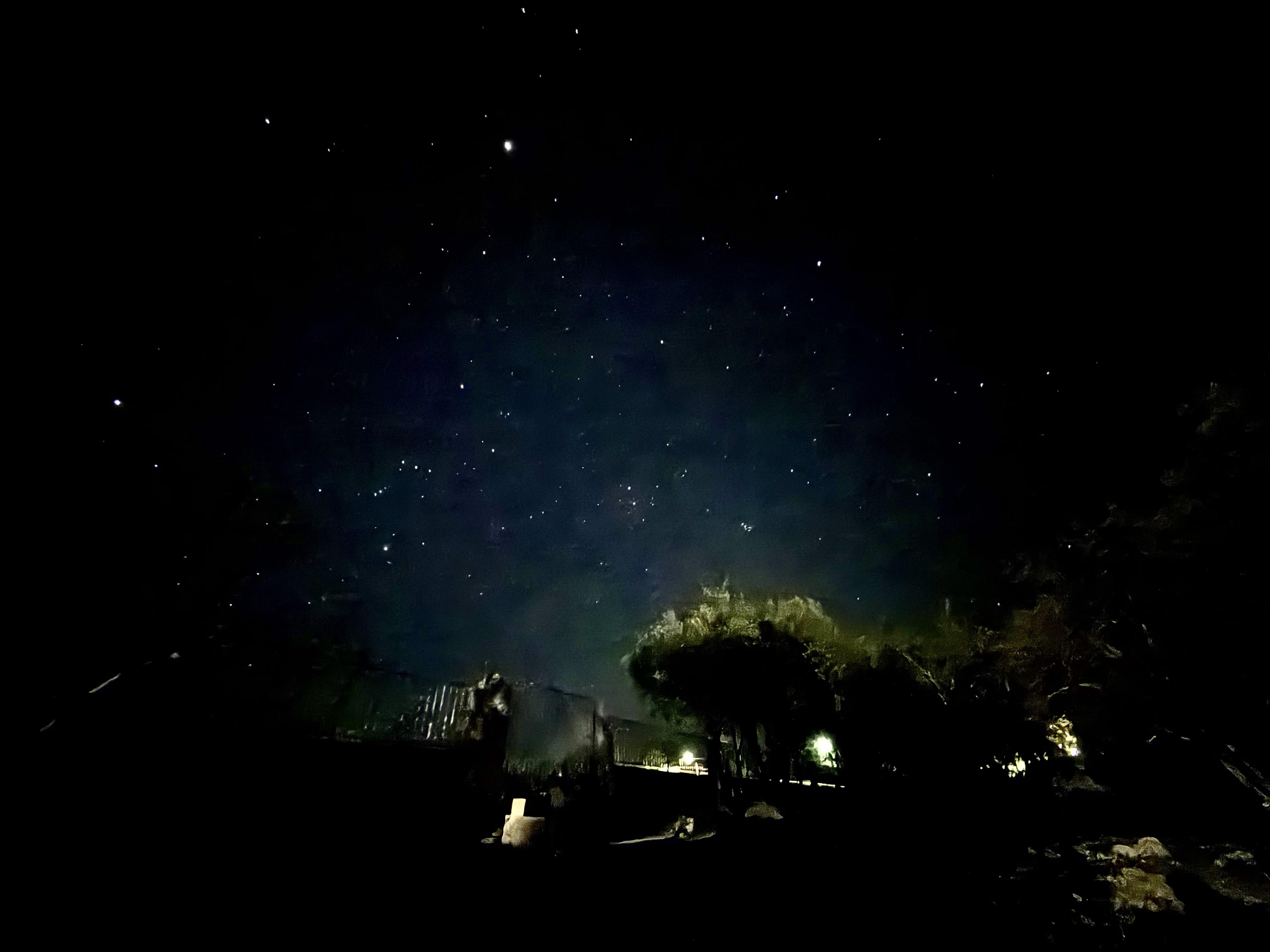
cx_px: 635
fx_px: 514
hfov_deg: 102.1
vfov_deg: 85.7
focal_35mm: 14
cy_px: 476
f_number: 2.2
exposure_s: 1
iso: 5000
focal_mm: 2.22
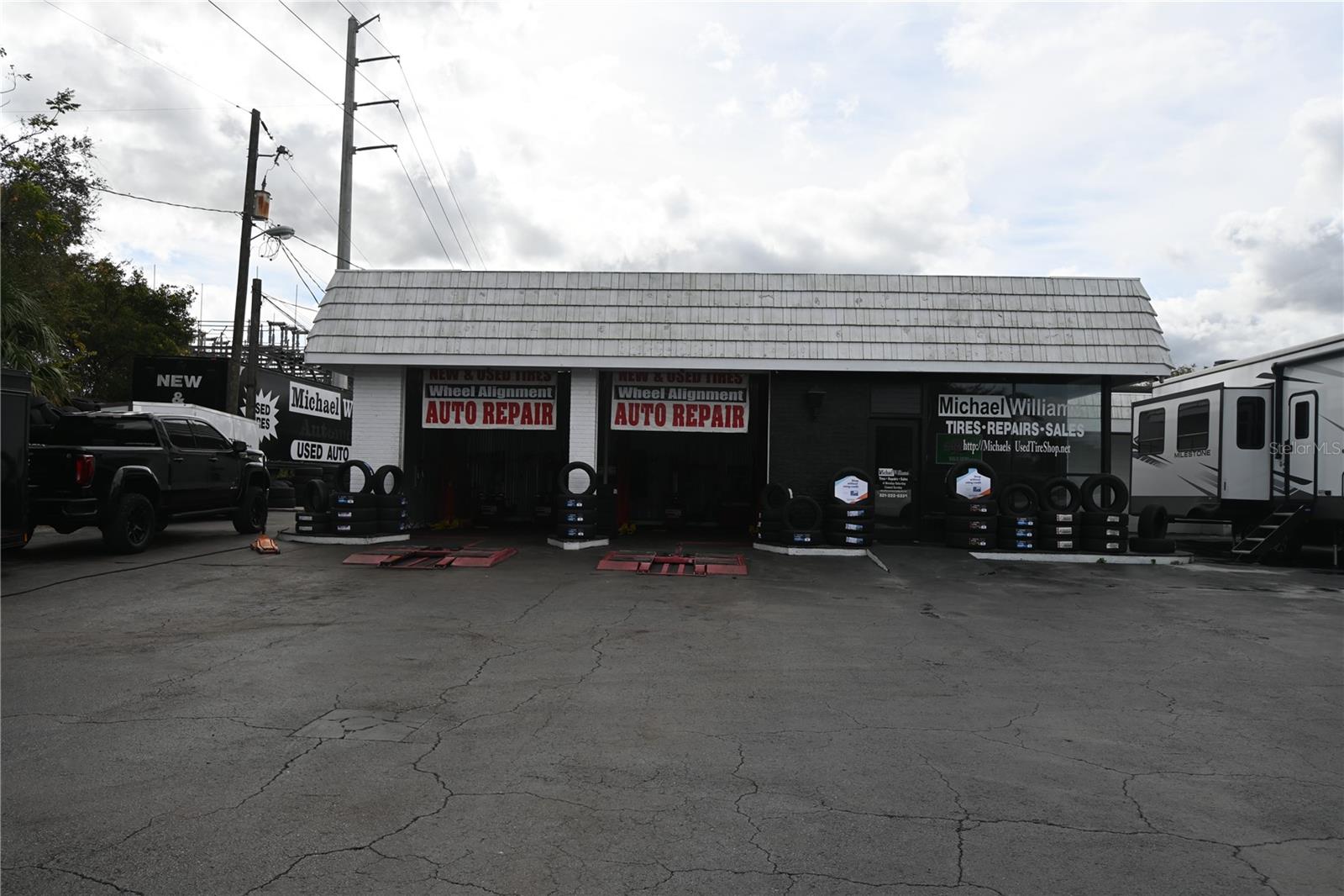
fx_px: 952
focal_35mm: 26
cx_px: 672
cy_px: 448
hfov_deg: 70.4
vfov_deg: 50.4
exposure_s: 1/320
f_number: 7.1
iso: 100
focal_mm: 17
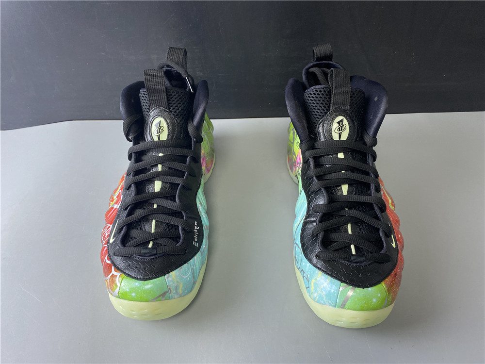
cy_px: 182
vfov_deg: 53.1
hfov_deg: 67.3
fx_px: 364
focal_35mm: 26
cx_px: 242
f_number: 1.8
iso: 100
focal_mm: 4.25
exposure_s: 1/50
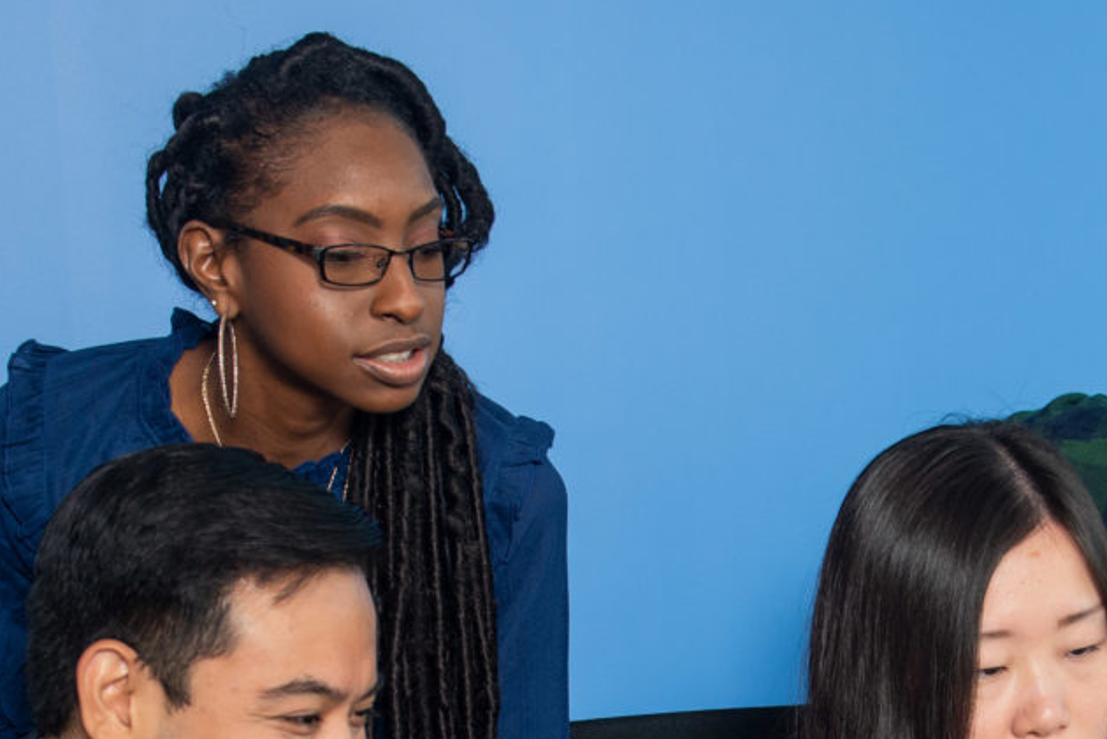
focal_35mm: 104
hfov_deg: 19.5
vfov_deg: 12.8
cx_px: 775
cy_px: 921
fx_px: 3200
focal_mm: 32
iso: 500
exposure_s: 1/250
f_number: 5.6
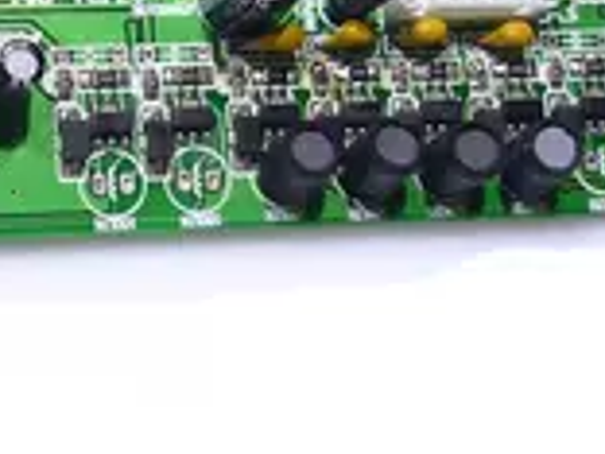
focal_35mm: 135
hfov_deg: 14.2
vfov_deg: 10.7
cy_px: -151
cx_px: -112
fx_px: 2359
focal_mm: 5.5
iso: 80
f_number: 2.8
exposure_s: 1/100
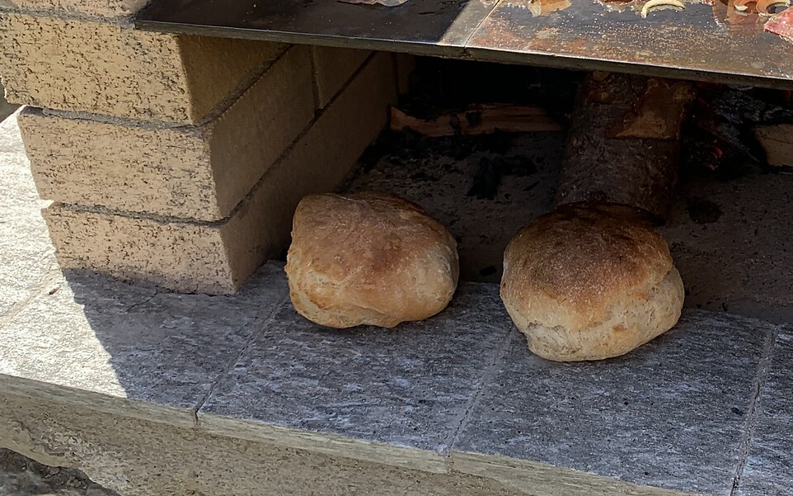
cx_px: 720
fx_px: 1189
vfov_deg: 22.7
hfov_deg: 34.7
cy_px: 11
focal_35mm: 55
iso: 25
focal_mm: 4.25
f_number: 1.8
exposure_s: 1/919
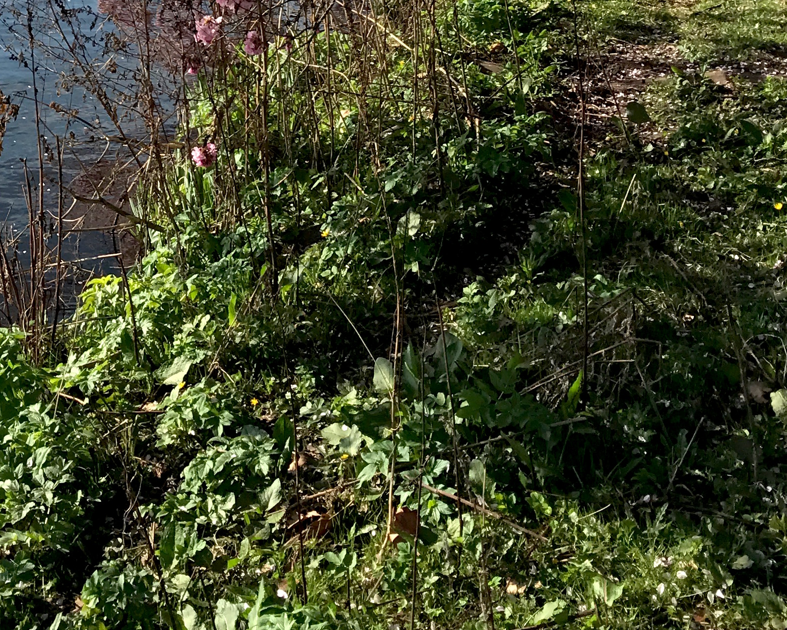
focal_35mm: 69
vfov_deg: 20.0
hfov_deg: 26.9
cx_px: 132
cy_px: -228
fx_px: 1607
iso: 20
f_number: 1.8
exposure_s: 1/1742
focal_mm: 3.99
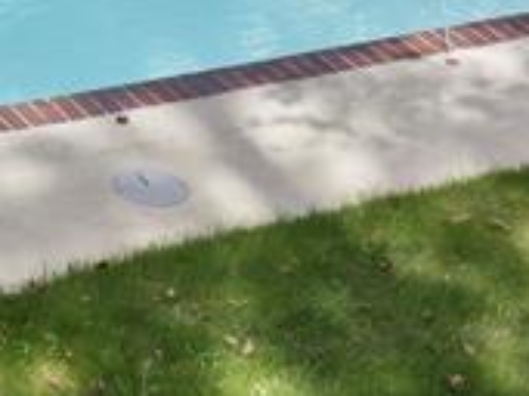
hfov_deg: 12.4
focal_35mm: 144
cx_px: -445
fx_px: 2199
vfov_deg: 9.4
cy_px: -470
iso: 100
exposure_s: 1/120
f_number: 3.5
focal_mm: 12.3
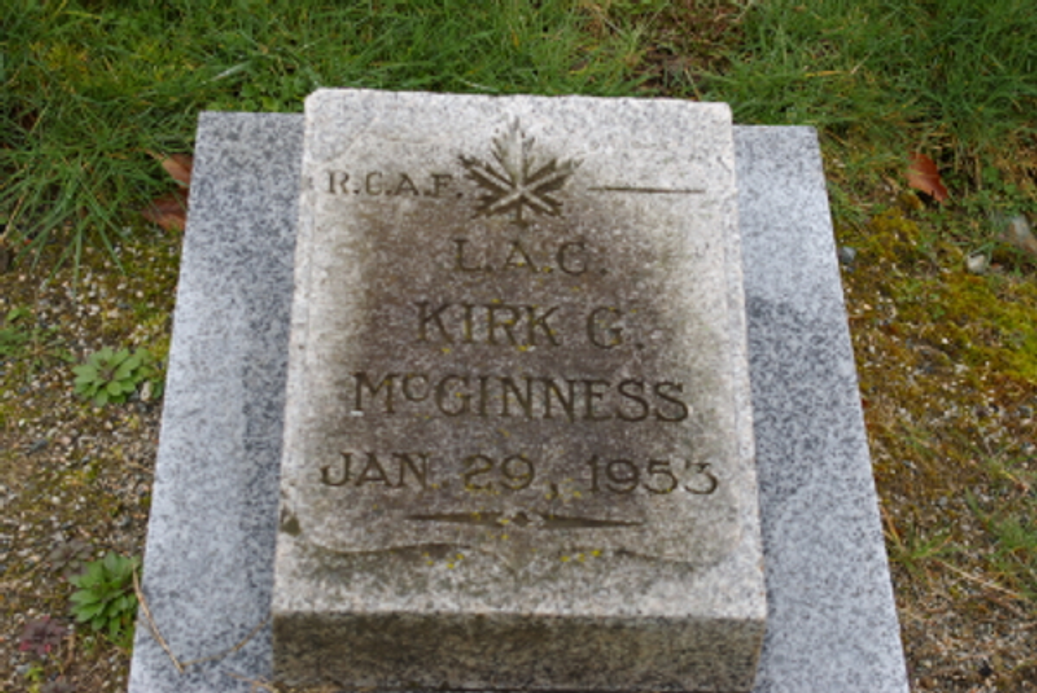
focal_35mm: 82
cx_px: 518
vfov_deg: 16.6
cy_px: 346
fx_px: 2378
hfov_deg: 24.6
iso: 200
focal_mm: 55
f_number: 5.6
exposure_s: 1/60
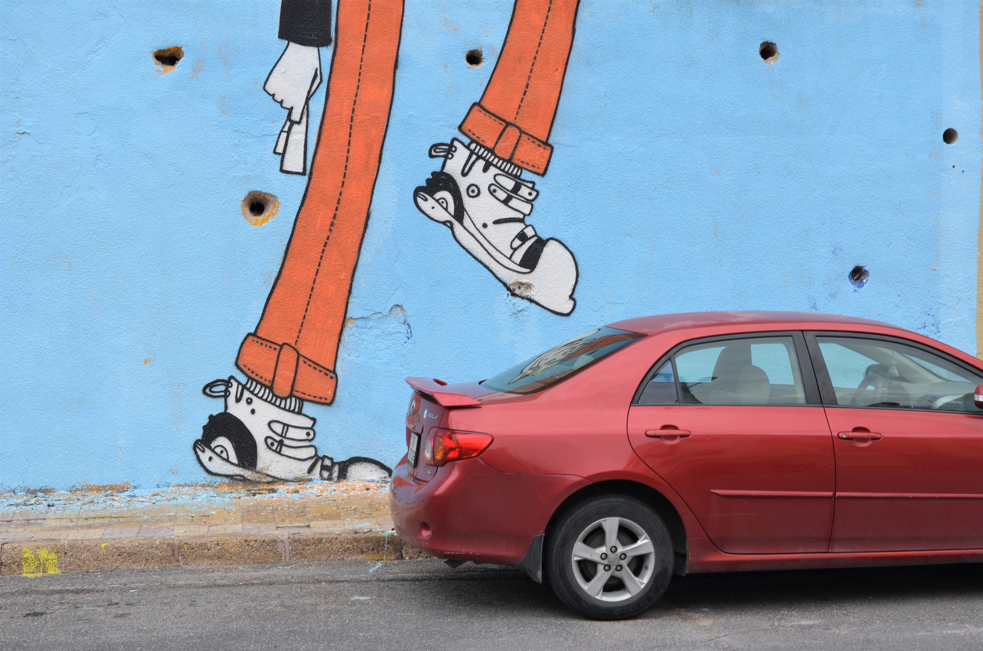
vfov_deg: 19.6
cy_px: 326
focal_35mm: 69
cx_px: 492
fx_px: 1880
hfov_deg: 29.3
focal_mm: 46
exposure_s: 1/250
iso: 200
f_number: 8
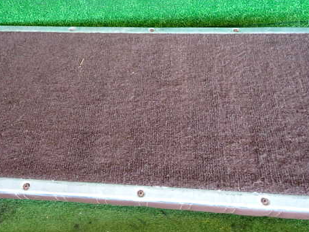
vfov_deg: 42.9
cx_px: 130
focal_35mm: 33
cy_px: 127
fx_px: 294
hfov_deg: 55.1
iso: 320
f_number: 2
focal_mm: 4.5
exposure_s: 1/30
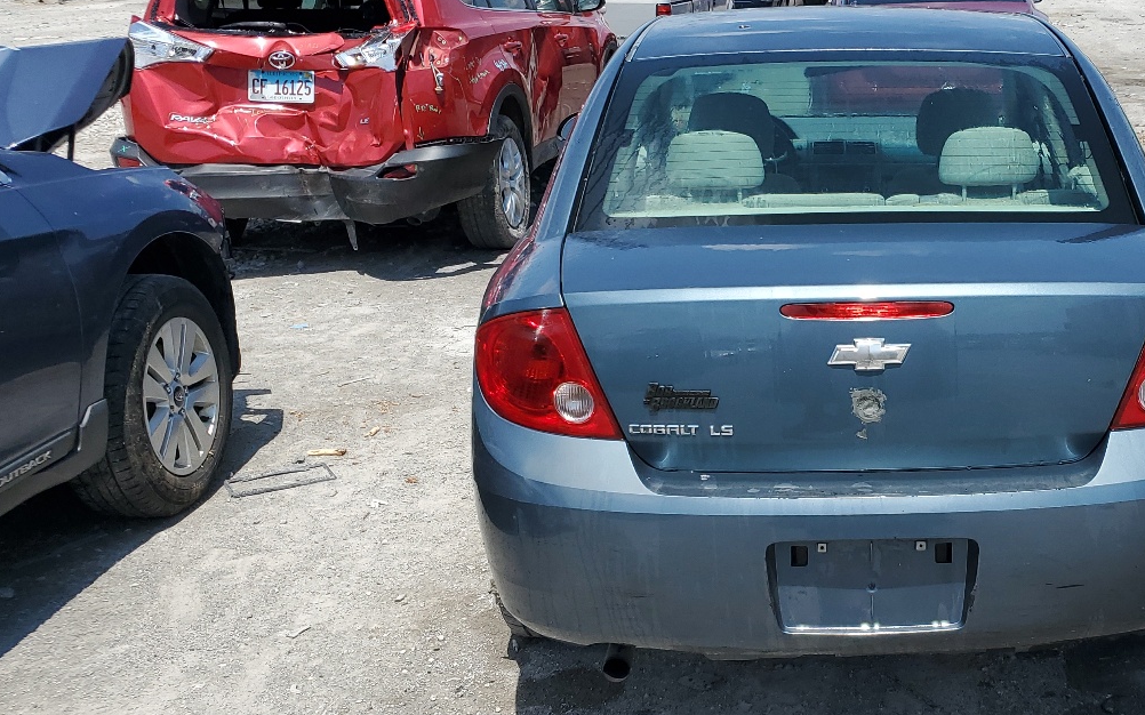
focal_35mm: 44
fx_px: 1373
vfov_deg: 29.2
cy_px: 389
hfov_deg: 43.6
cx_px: 874
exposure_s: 1/3333
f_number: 1.5
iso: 50
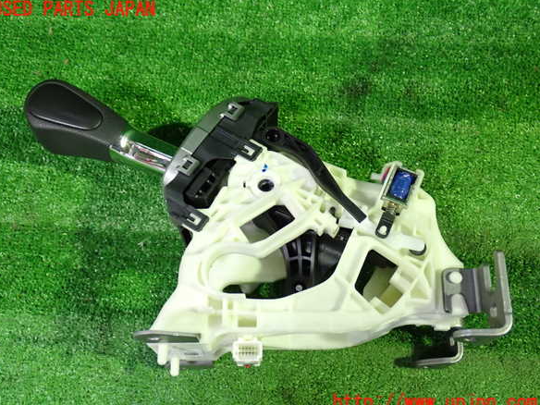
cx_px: 264
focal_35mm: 37
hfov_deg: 50.1
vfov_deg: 38.7
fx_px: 577
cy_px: 206
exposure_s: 1/40
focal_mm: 6.37
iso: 640
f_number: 2.5
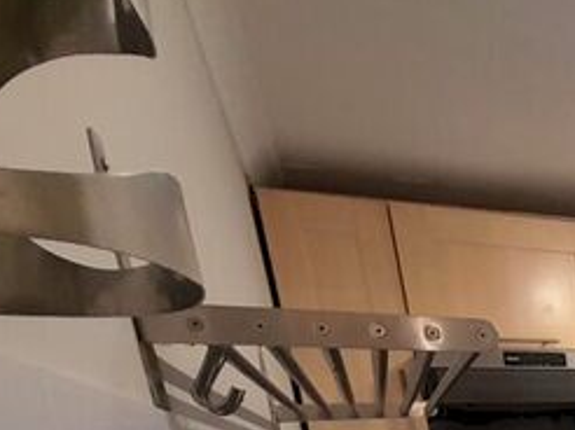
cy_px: 599
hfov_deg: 35.1
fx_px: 614
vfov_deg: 28.9
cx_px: 743
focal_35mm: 37
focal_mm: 1.13
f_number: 2.2
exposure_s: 1/25
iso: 200
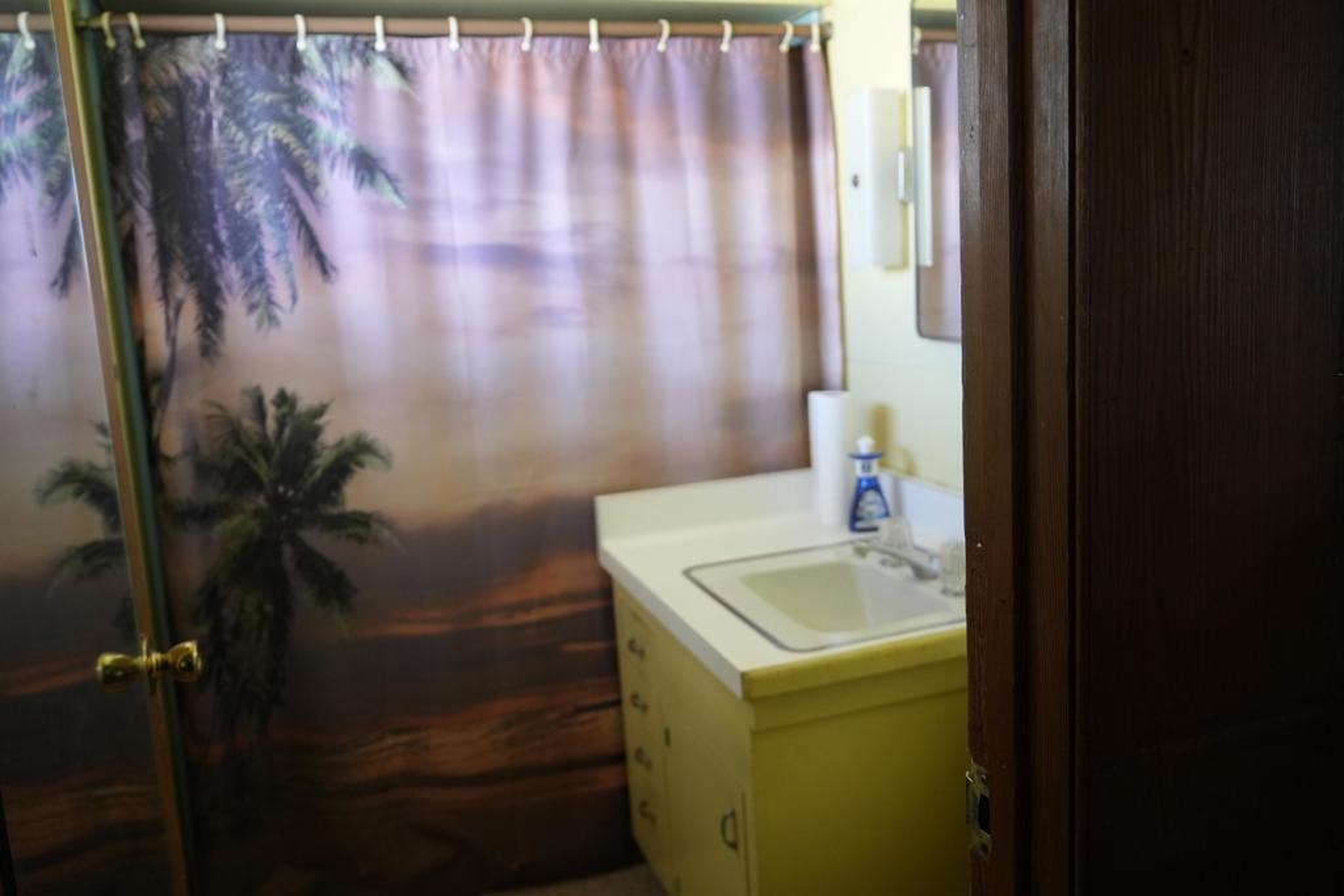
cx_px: 672
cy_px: 448
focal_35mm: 28
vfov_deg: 46.4
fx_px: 1045
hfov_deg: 65.5
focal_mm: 28
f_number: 4
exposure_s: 1/160
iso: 2500
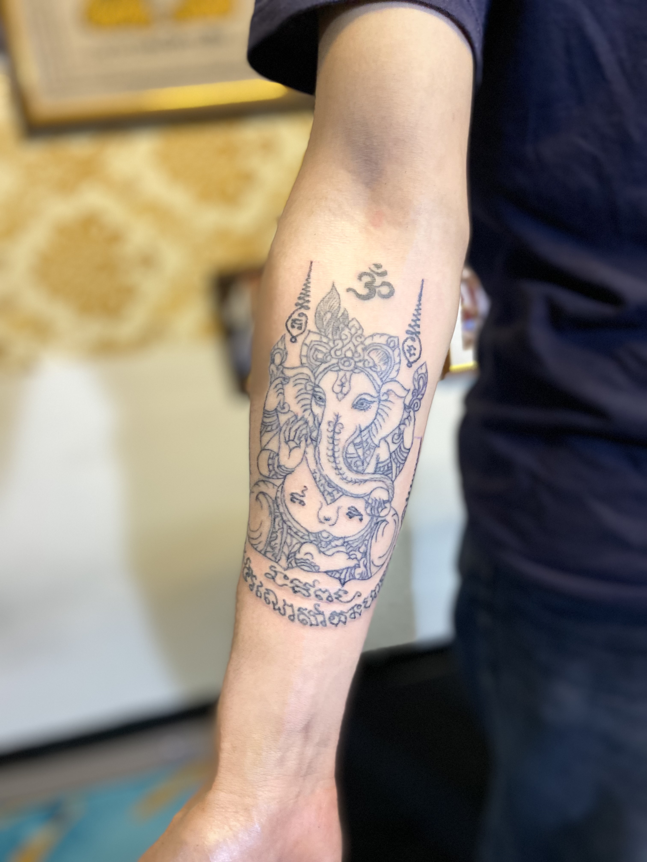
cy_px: 431
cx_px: 324
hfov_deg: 53.1
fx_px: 648
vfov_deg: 67.3
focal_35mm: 26
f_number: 1.8
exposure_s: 1/60
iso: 500
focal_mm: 4.25
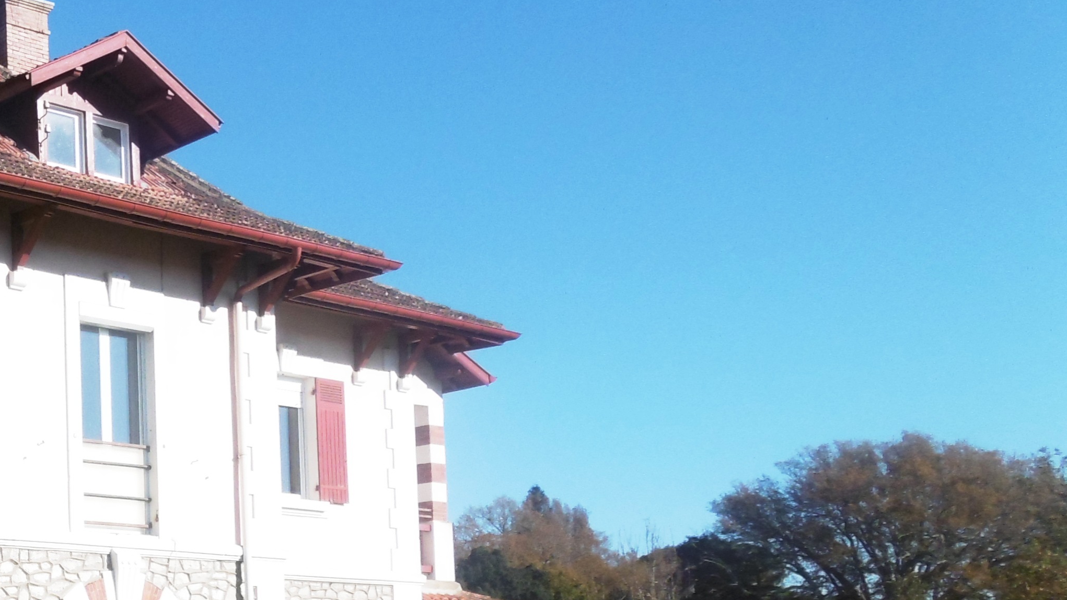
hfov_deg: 31.4
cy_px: 556
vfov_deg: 19.9
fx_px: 1669
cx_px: -114
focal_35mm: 59
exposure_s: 1/160
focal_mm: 4.3
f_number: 7.8
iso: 100
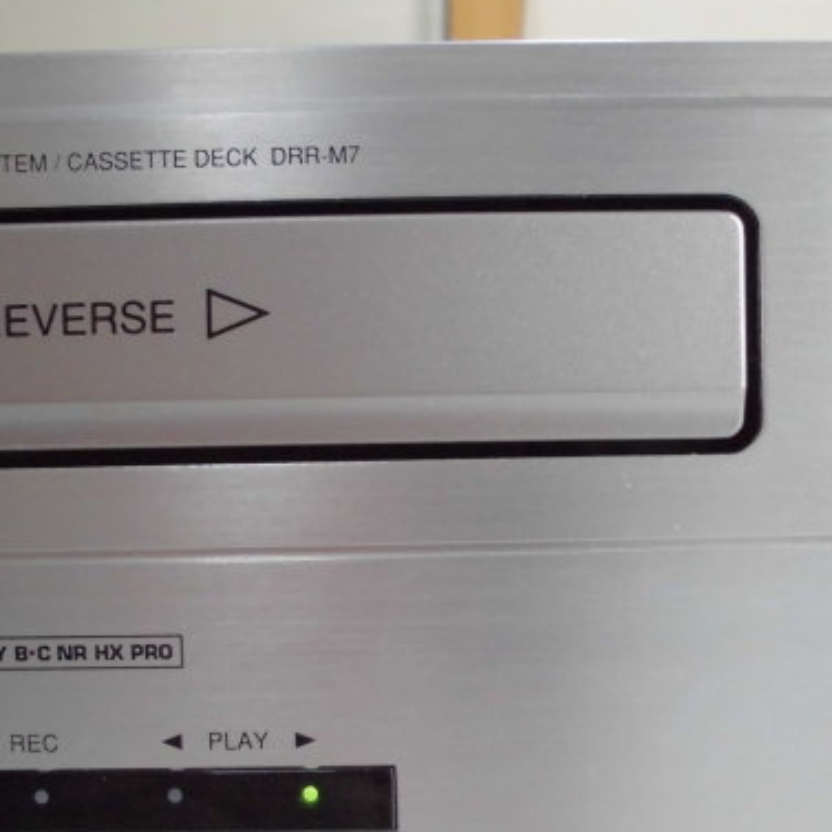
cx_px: 530
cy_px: 486
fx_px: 1061
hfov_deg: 42.5
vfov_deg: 42.7
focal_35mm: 39
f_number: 3.5
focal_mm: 4.6
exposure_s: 1/30
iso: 400
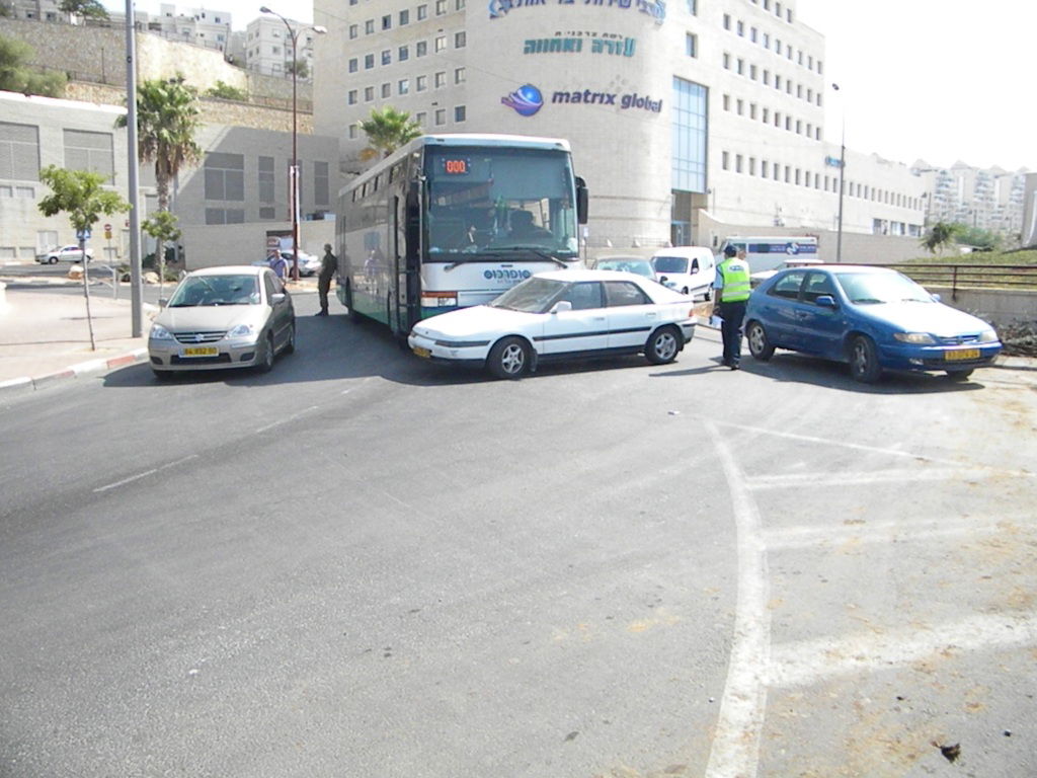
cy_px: 389
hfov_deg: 63.4
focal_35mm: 28
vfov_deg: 49.7
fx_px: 839
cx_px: 518
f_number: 7
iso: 720
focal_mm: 5
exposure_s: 1/1000
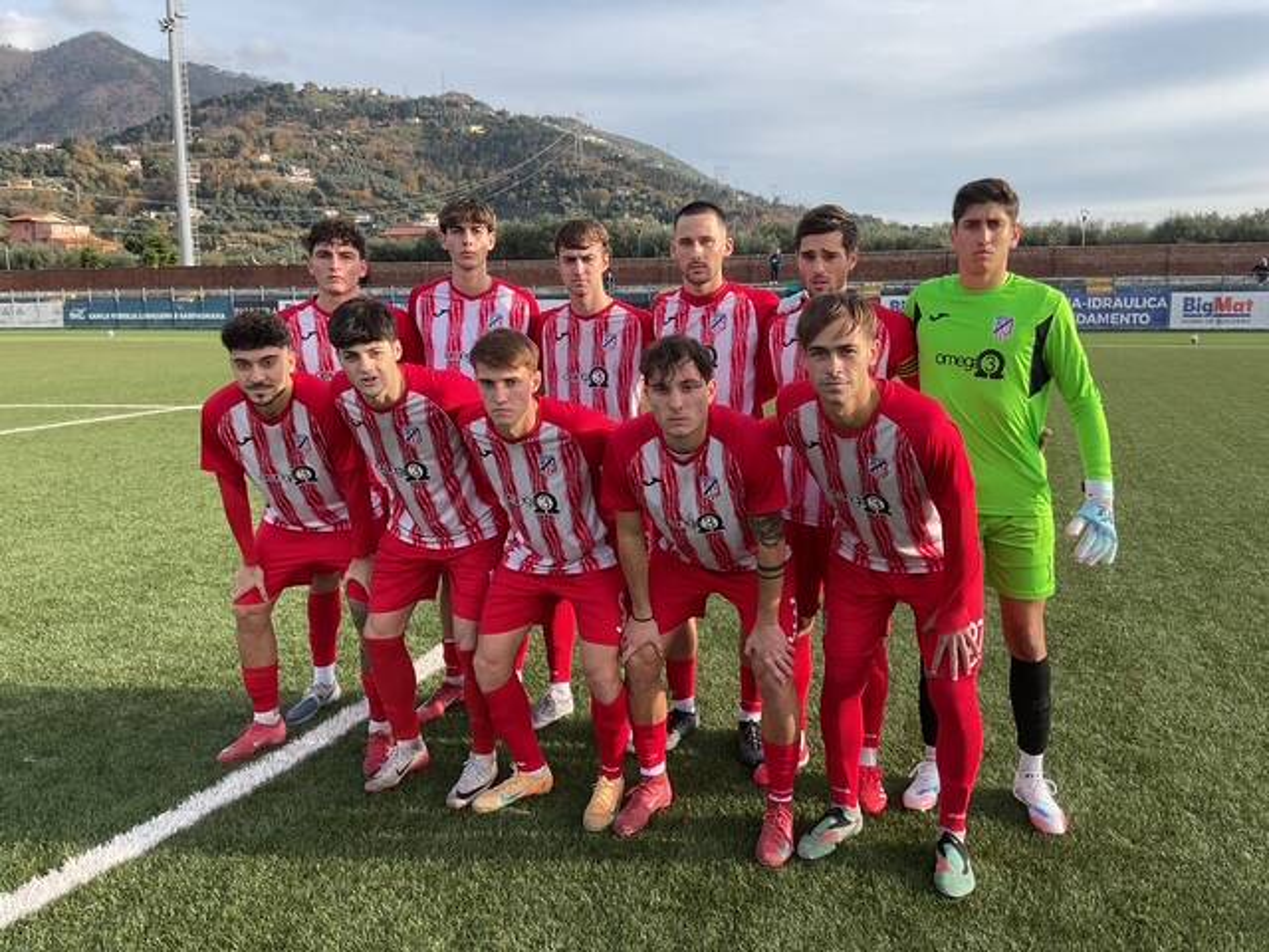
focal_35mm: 29
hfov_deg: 61.7
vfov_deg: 48.2
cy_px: 476
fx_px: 1063
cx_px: 634
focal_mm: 3
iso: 16
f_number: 1.8
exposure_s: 1/419
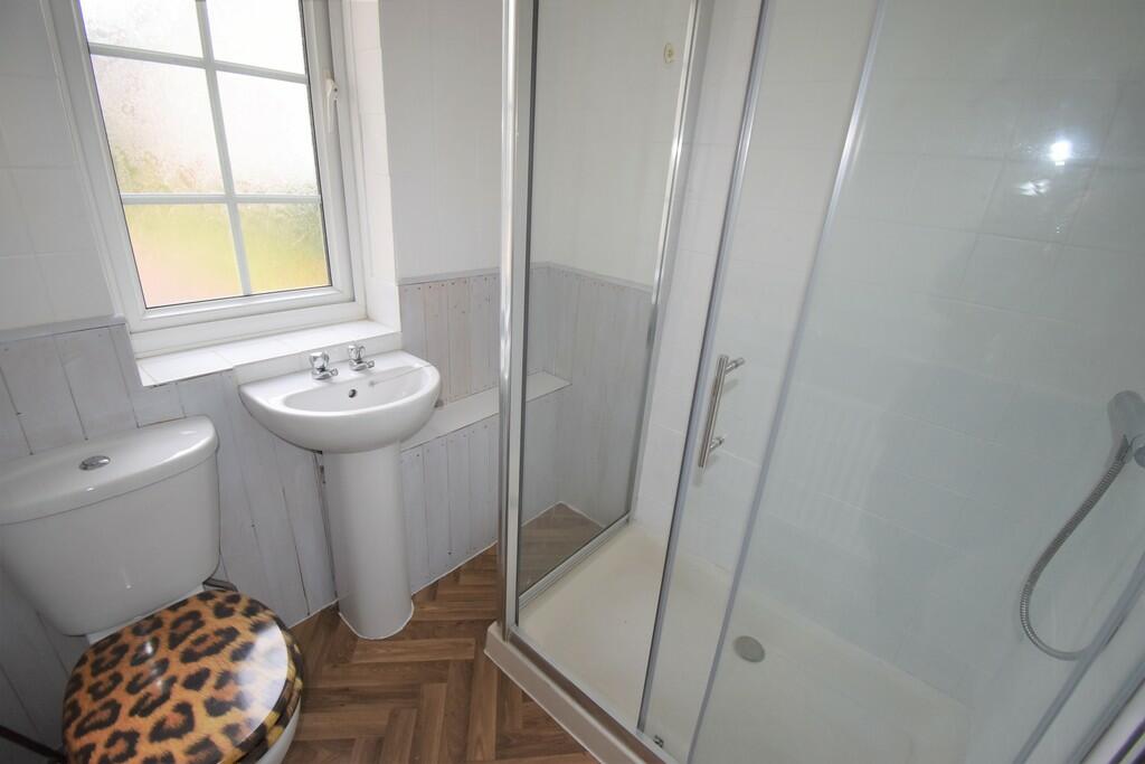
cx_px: 572
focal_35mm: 15
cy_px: 382
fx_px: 477
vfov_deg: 77.3
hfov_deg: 100.4
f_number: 5
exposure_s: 1/200
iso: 450
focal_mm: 10
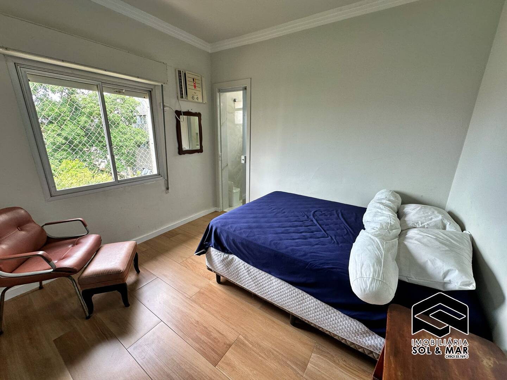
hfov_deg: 102.1
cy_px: 190
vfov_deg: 85.7
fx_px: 205
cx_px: 254
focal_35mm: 14
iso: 100
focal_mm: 2.22
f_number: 2.2
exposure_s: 1/120
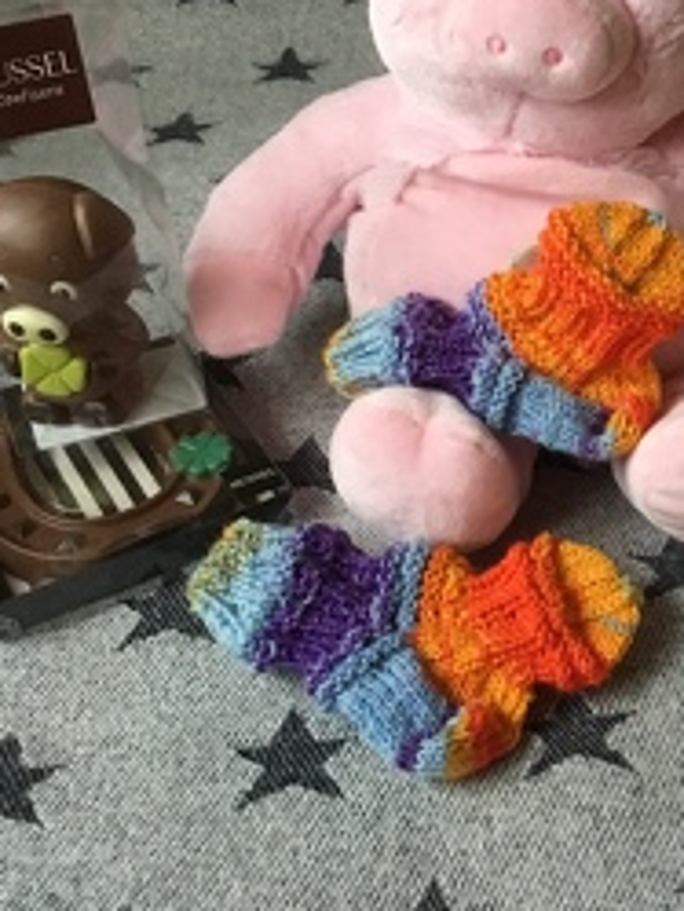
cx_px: 530
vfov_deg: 33.1
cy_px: 359
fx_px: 1527
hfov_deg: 24.9
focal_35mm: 58
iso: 200
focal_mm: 3.3
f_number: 2.4
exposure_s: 1/30
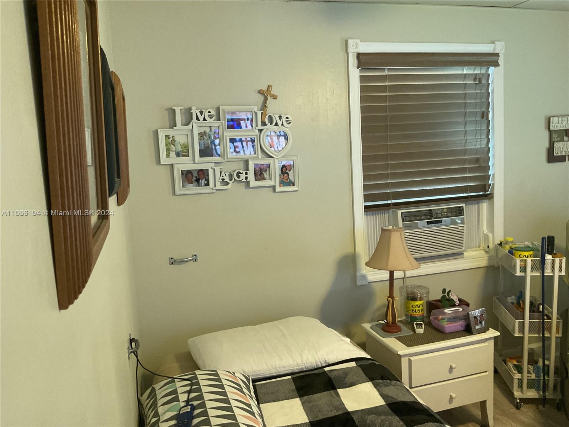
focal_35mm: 29
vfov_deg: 48.2
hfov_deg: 61.7
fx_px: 477
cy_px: 214
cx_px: 284
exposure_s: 1/40
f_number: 1.8
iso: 200
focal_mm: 3
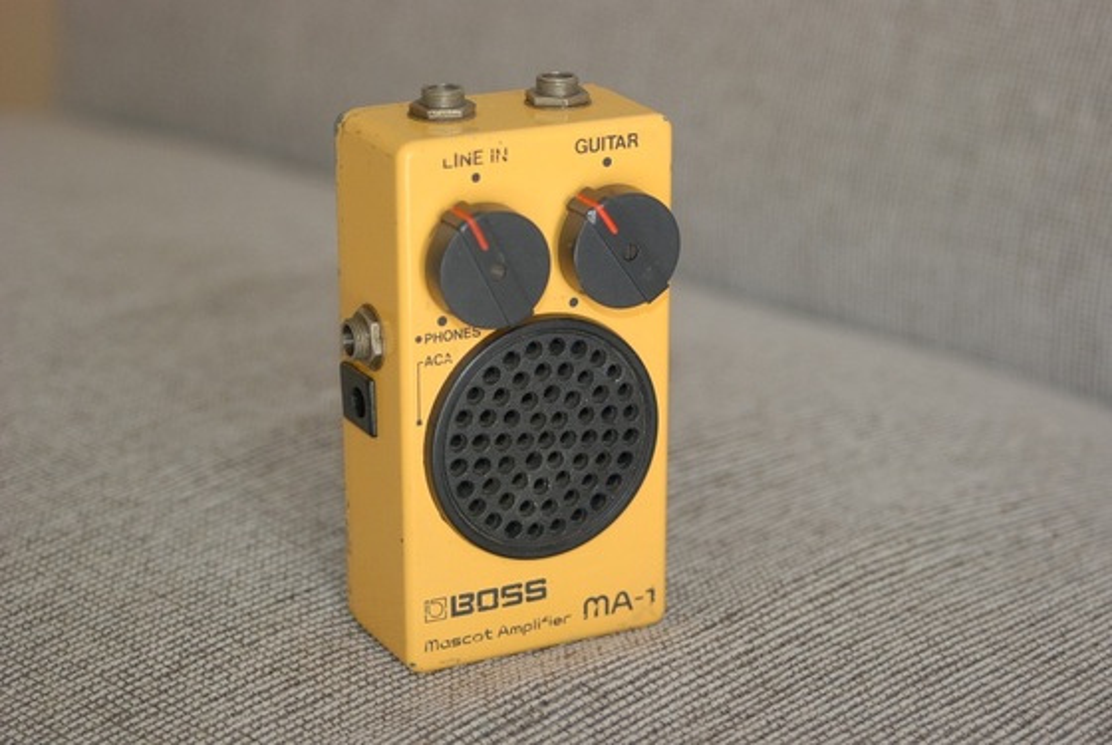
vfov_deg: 14.8
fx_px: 2876
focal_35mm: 93
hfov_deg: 21.9
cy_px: 372
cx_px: 556
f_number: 4.5
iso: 640
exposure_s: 1/160
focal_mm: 62
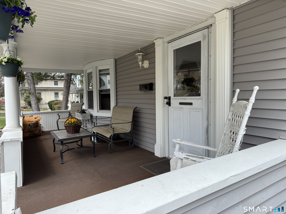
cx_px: 143
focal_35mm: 24
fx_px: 198
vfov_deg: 56.8
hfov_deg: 71.6
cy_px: 107
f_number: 1.78
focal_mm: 6.76
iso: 80
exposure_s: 1/1156
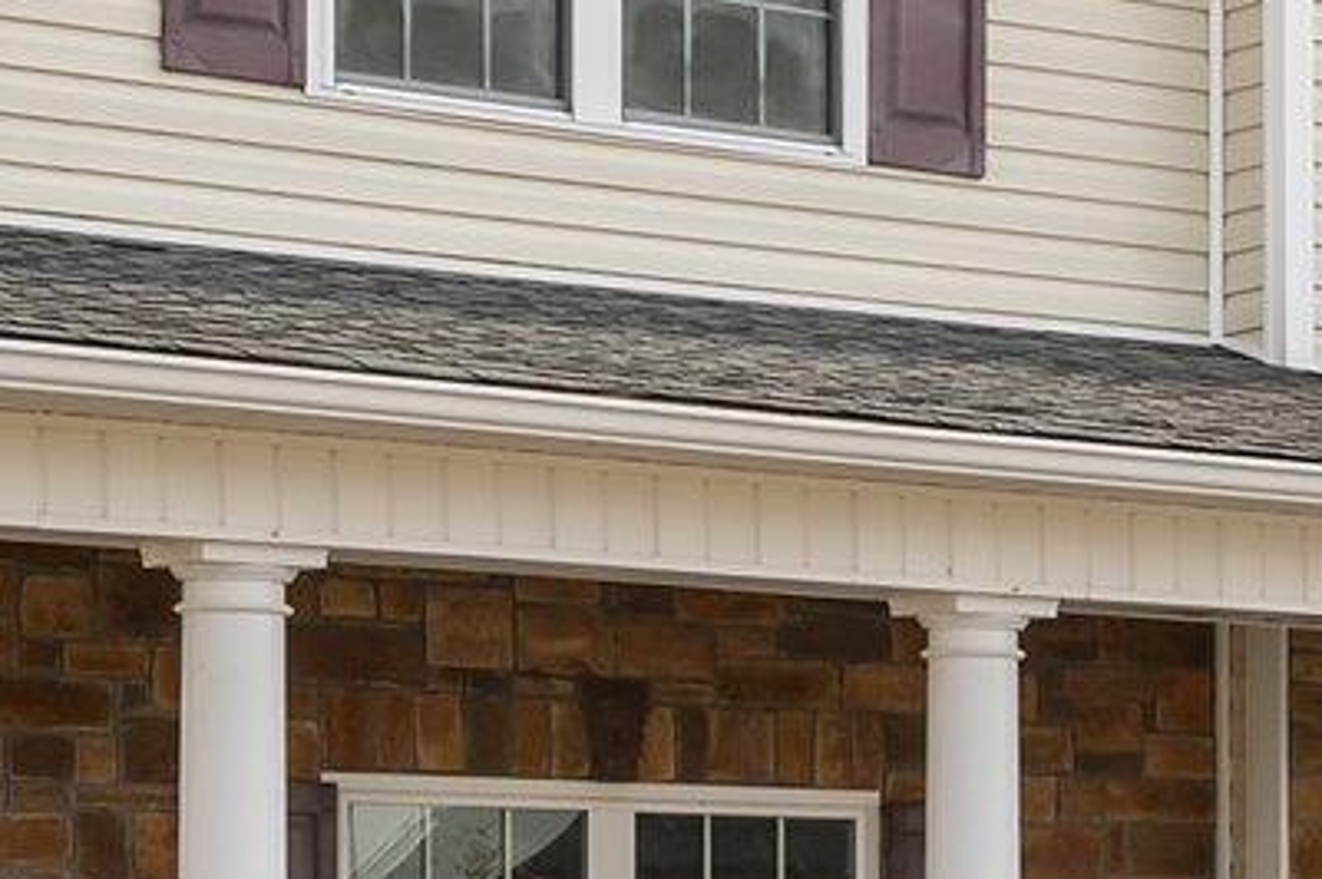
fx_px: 4607
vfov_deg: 10.9
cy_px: 216
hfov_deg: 15.7
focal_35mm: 126
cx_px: 1560
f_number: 7.1
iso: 100
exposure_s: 1/250
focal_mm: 24.5
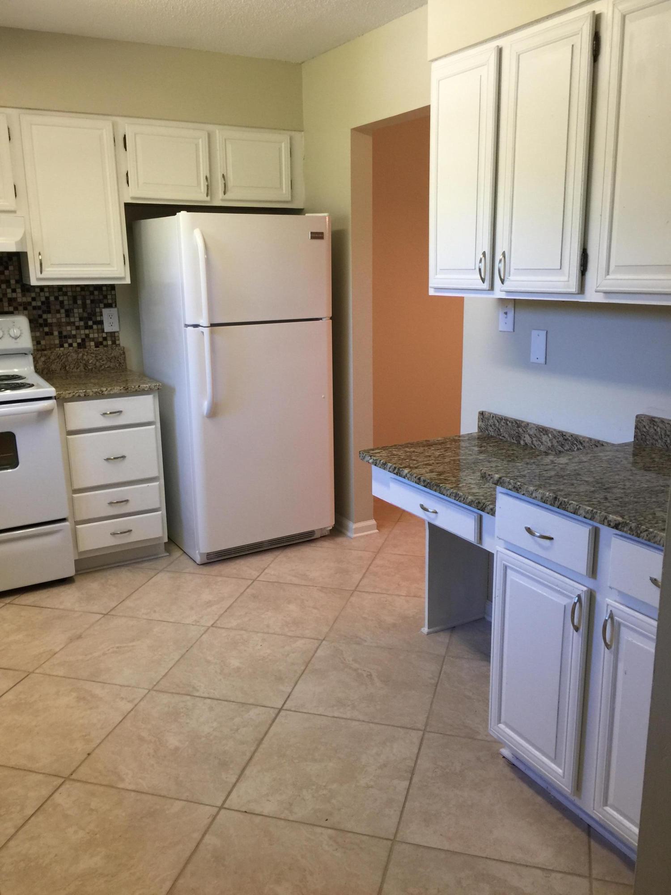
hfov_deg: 48.2
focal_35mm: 29
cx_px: 336
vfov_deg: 61.7
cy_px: 448
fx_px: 750
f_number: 2.2
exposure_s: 1/30
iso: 40
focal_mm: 4.15
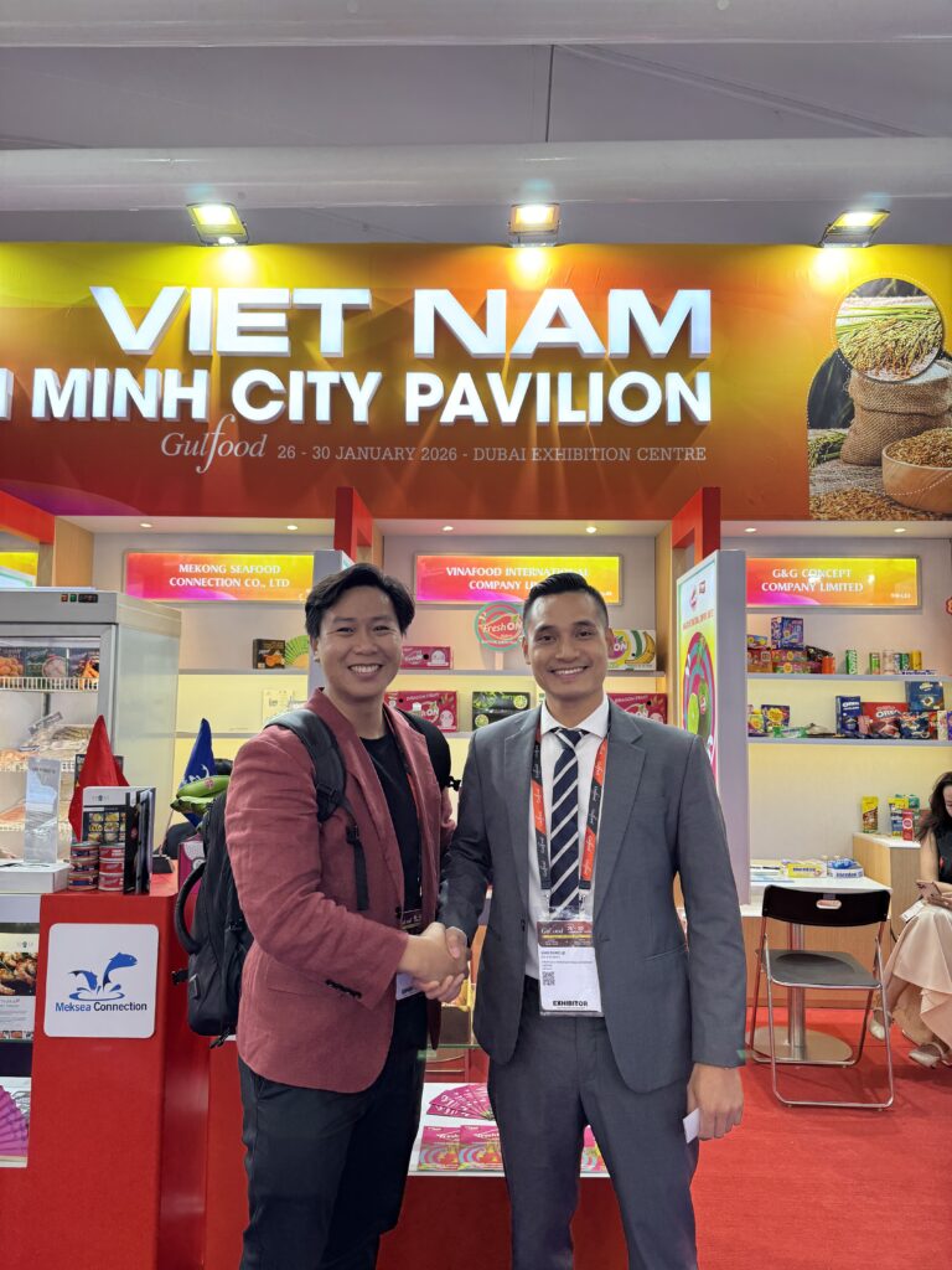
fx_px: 880
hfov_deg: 56.8
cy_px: 635
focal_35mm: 24
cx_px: 476
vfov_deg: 71.6
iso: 64
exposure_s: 1/100
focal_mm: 6.76
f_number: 1.78
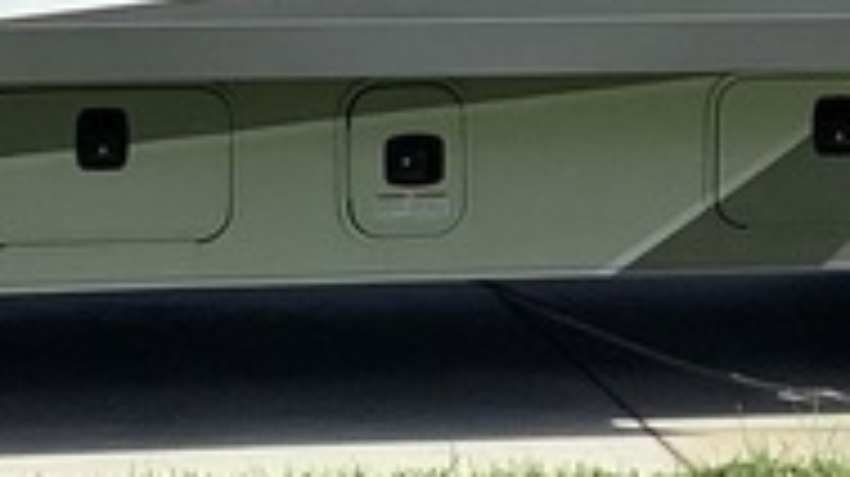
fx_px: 4032
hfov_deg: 12.0
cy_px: -364
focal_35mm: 179
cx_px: 486
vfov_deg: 6.6
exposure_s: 1/1181
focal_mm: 3.3
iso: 25
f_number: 2.4
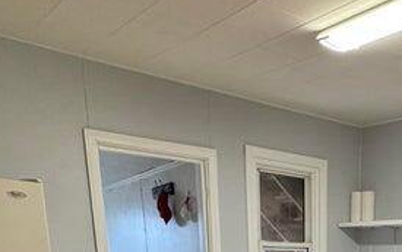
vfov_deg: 22.7
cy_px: 381
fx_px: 504
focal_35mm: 46
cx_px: 356
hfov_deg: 40.4
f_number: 2.2
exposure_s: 1/120
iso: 250
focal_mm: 2.22
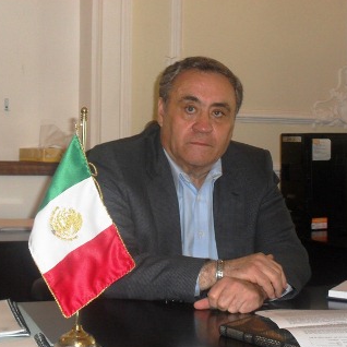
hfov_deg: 24.3
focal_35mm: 71
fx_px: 805
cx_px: 194
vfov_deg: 24.3
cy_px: 179
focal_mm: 10.1
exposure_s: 1/60
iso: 200
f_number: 4.3
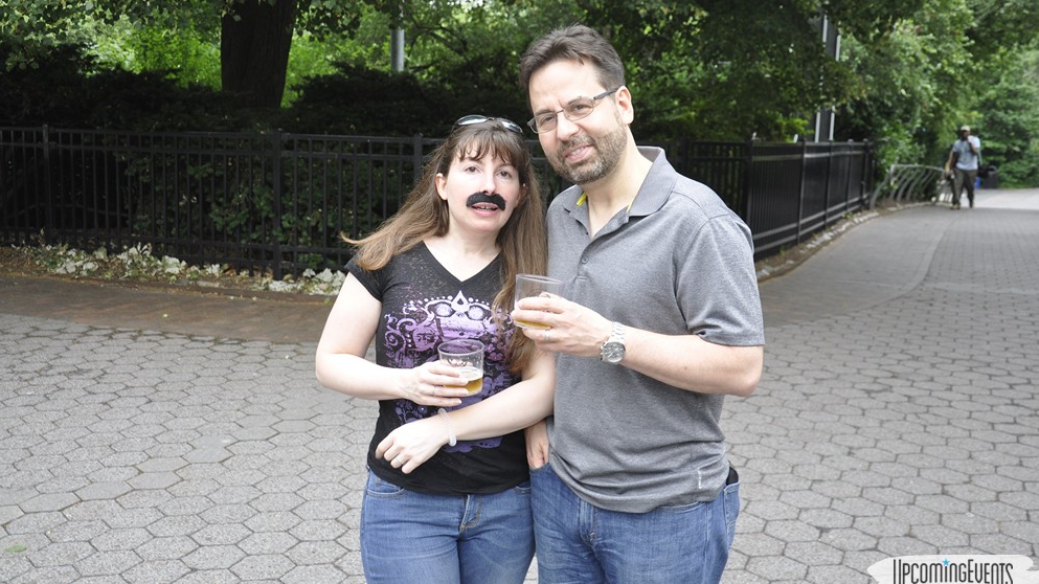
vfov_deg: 30.0
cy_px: 264
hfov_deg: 51.0
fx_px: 1089
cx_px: 521
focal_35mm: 40
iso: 400
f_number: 5
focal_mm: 25
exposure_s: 1/25
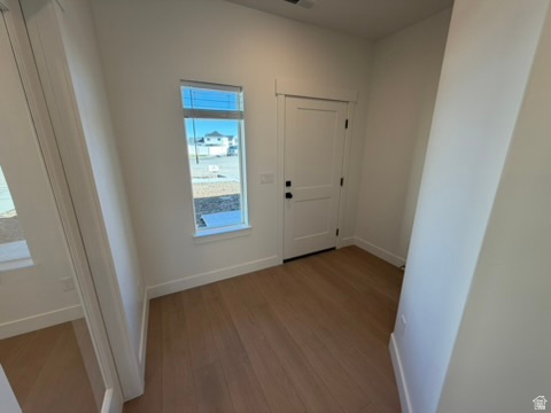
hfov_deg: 102.1
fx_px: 223
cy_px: 206
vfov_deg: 85.7
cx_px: 276
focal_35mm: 14
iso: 80
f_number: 2.2
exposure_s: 1/120
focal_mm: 2.22
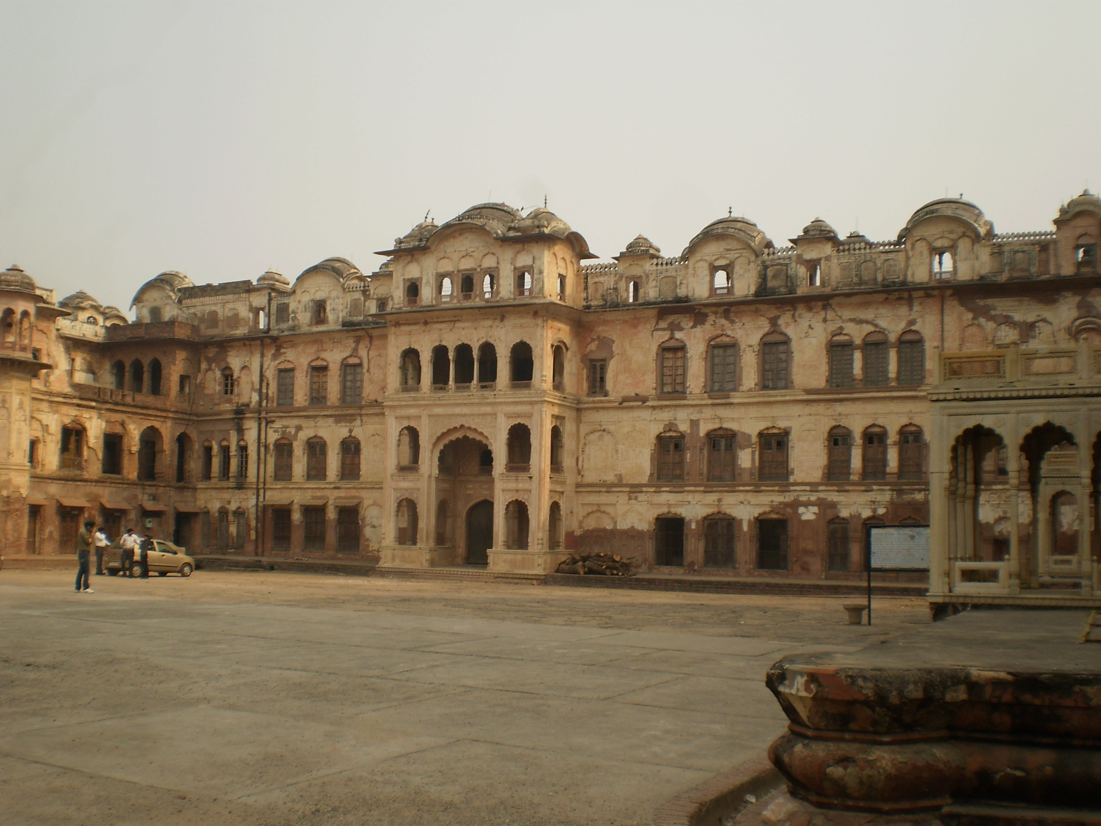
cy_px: 413
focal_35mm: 36
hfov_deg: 51.4
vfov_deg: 39.7
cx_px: 550
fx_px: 1145
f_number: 4.6
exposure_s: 1/500
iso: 64
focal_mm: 6.3
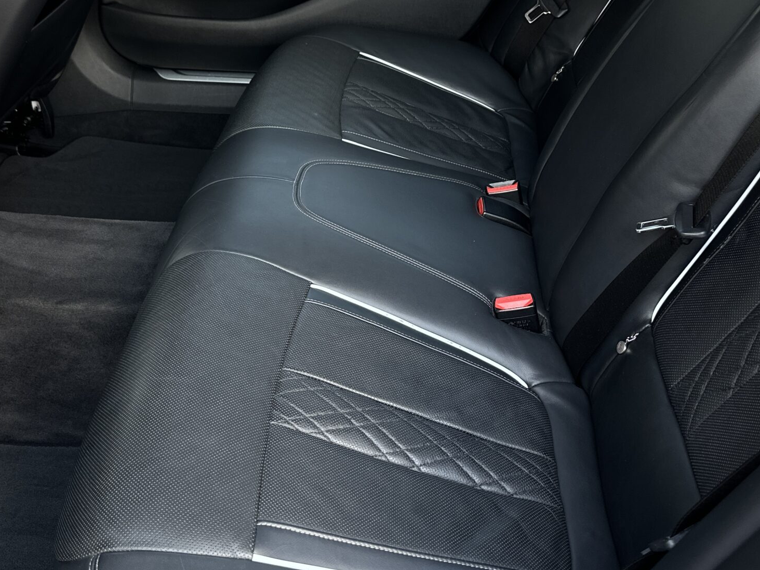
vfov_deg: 34.0
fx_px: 922
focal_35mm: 42
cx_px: 346
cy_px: 189
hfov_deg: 44.8
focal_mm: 6.86
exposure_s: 1/121
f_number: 1.78
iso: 160
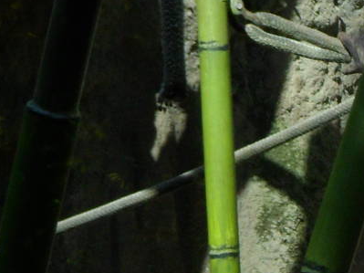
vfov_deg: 3.5
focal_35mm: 421
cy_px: 228
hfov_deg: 4.6
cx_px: 723
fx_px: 4426
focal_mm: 17.7
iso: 80
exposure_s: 1/250
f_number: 5.3
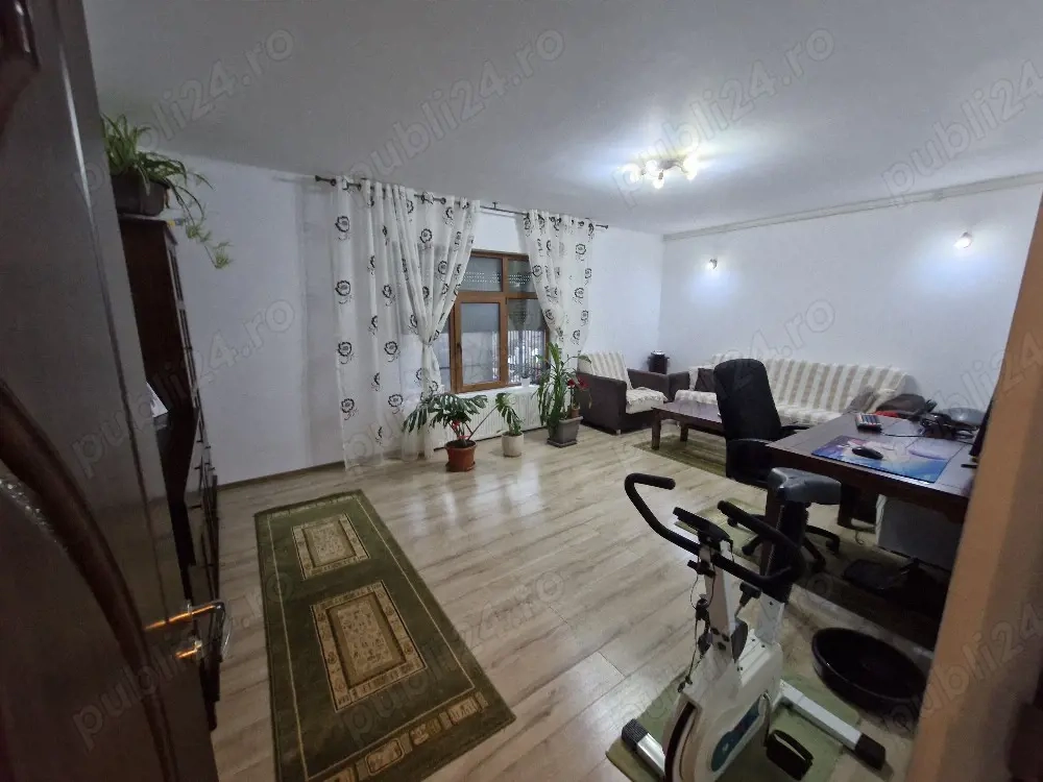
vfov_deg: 89.9
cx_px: 522
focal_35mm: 13
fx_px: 392
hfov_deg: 106.2
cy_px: 391
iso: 500
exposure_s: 1/33
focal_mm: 1.74
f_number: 2.2
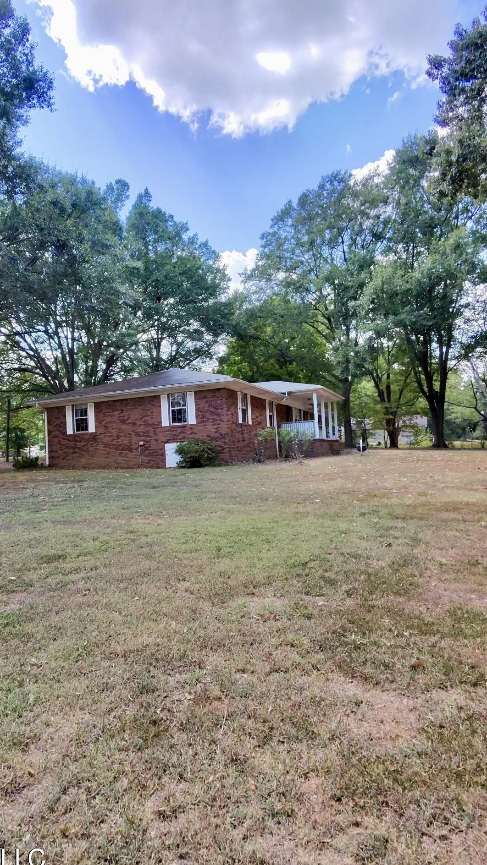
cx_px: 201
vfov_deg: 103.0
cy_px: 443
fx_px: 344
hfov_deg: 70.0
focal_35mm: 15
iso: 54
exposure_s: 1/370
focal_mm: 2.24
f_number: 2.2
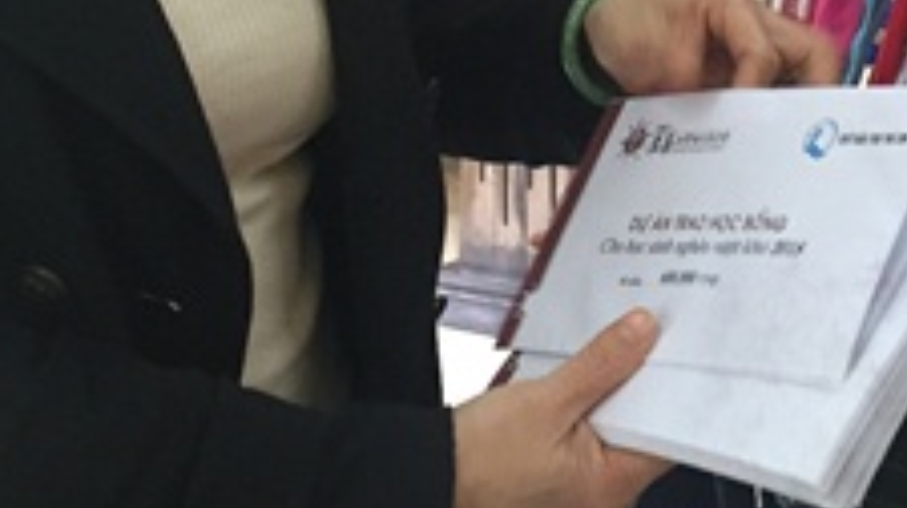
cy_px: -137
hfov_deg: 23.2
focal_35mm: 90
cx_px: 786
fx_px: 2162
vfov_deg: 13.0
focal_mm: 4.15
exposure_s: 1/33
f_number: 2.2
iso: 200
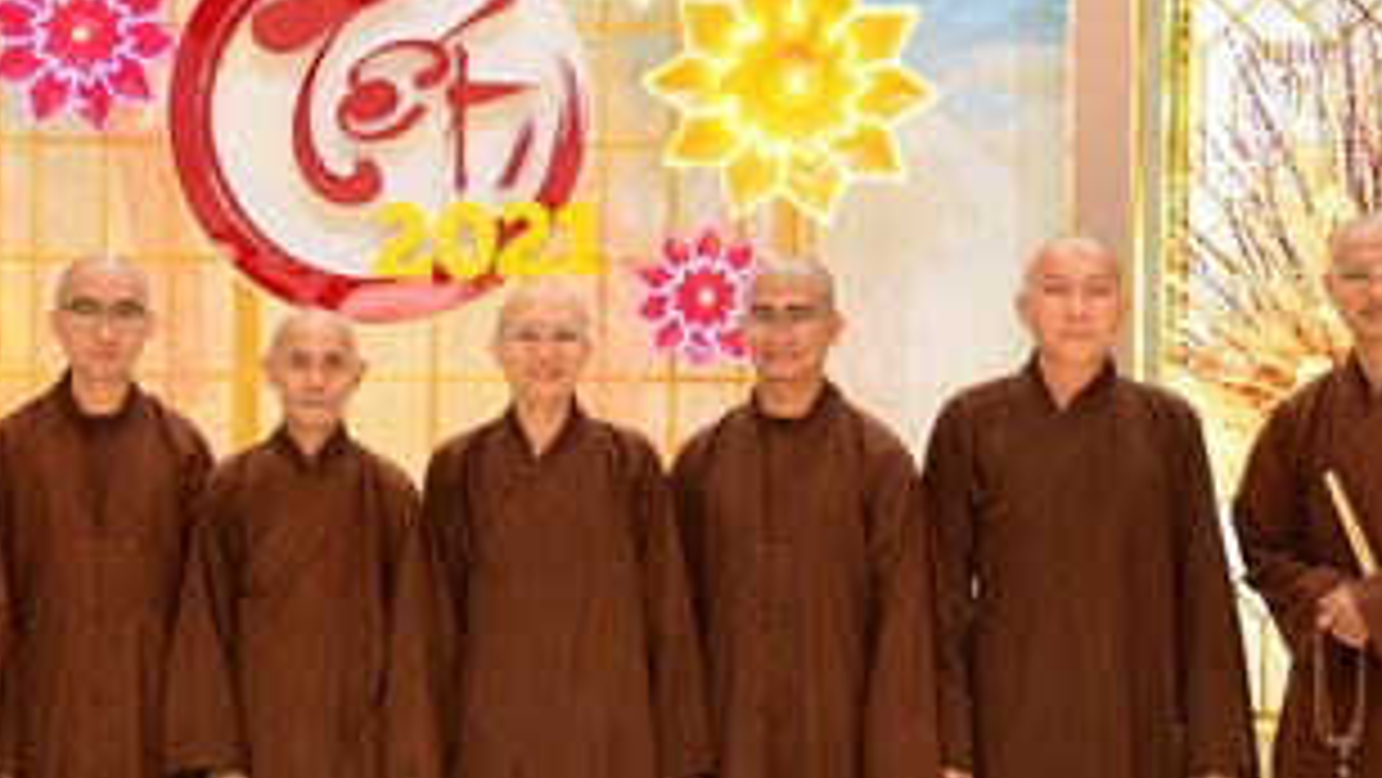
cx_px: 311
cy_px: 351
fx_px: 3739
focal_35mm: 102
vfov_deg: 11.9
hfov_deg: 20.7
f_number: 5
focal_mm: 46
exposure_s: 1/30
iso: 1000
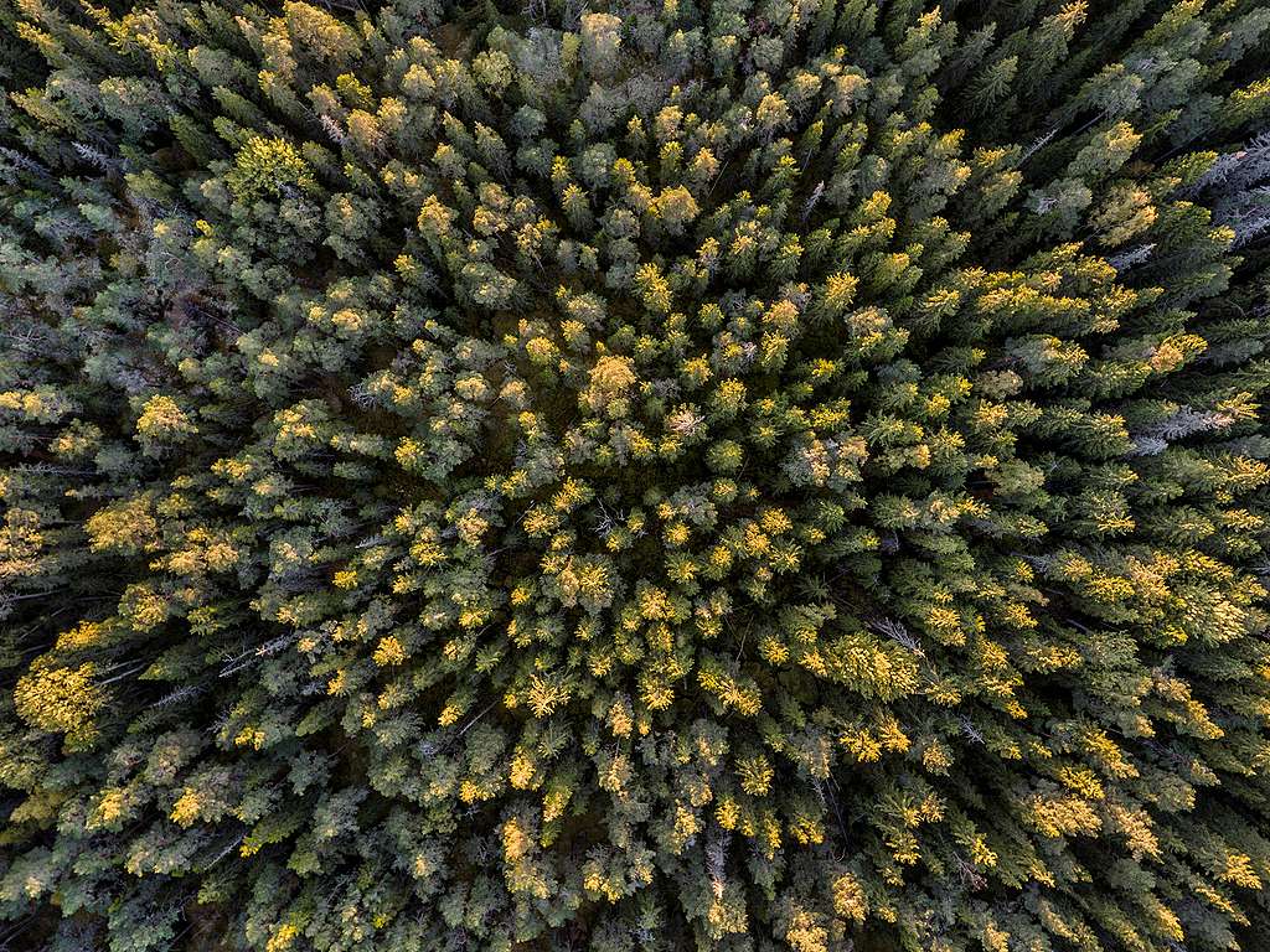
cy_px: 476
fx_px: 734
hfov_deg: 81.7
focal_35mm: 20
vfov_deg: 66.0
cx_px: 635
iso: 239
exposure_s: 1/25
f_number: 2.8
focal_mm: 3.61
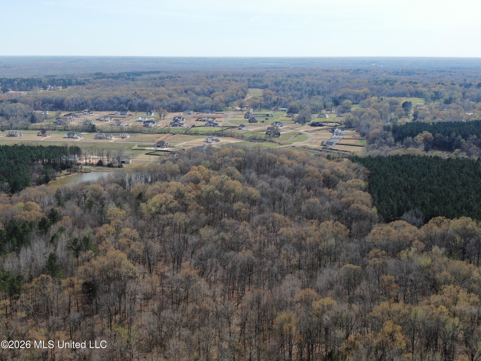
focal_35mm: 48
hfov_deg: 39.7
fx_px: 667
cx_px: 240
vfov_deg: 30.3
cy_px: 180
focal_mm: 8.6
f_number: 3.8
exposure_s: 1/500
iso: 100
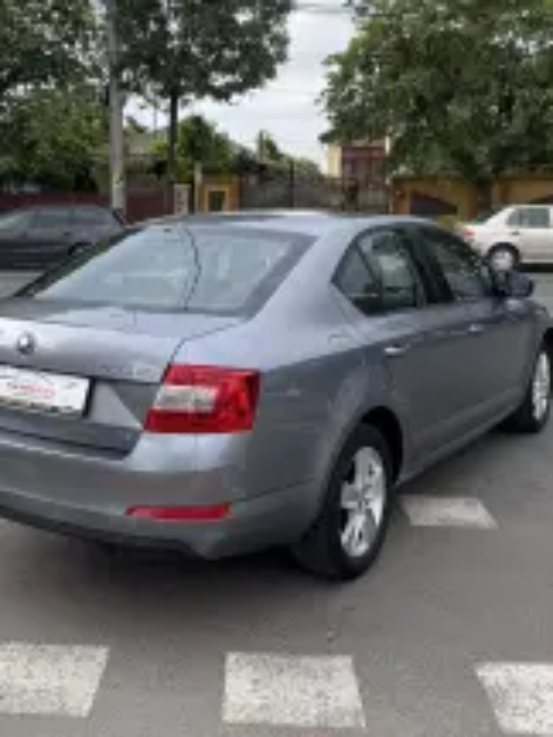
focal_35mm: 40
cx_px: 205
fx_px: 852
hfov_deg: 35.7
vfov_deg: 46.7
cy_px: 321
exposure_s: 1/1721
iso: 80
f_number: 1.78
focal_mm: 6.76
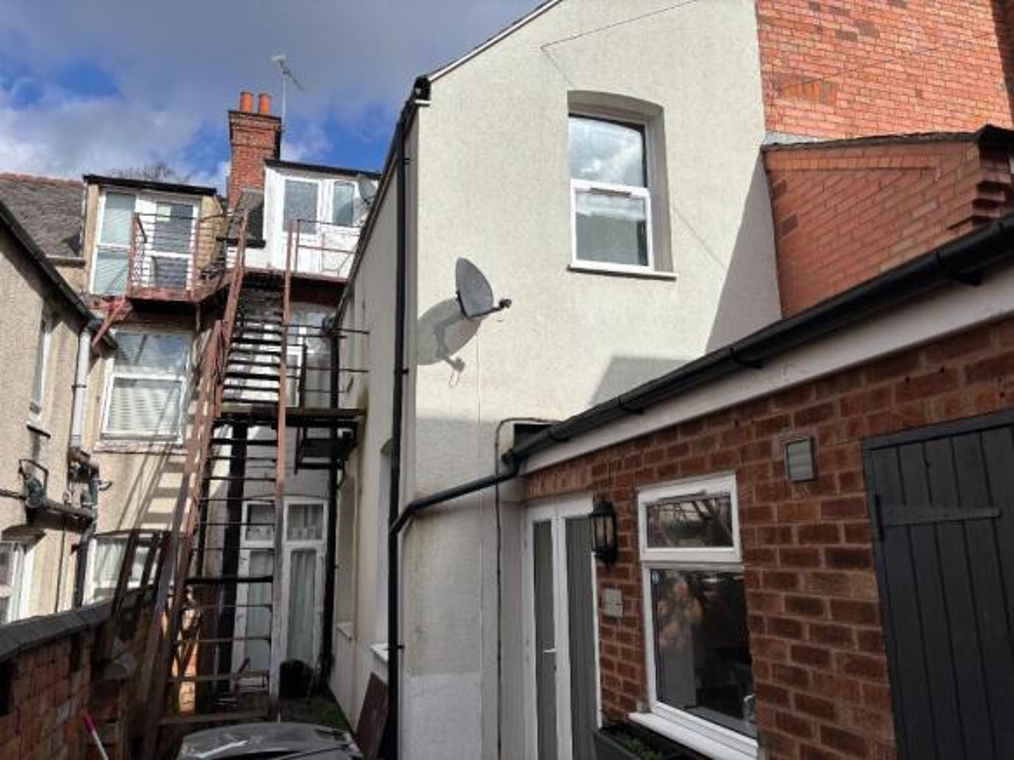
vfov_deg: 53.0
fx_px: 761
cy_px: 380
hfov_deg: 67.3
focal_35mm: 26
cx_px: 507
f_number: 1.6
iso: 50
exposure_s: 1/5076
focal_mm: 5.96
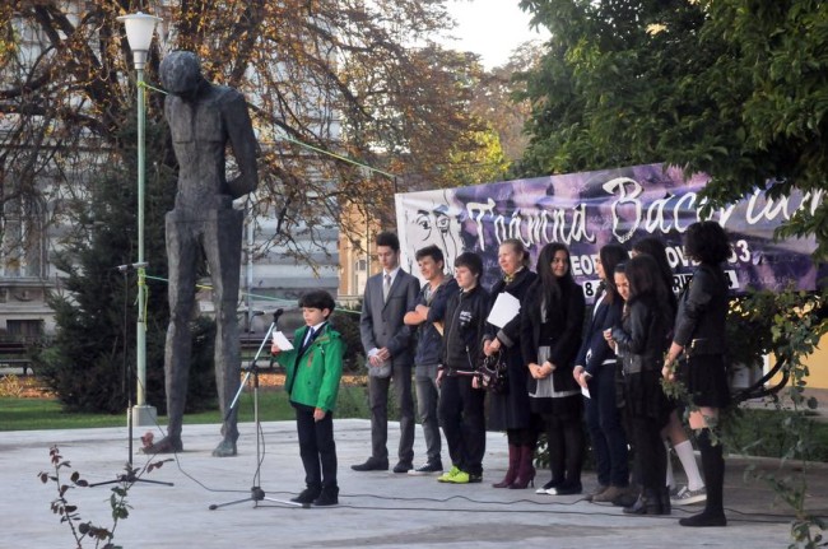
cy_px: 274
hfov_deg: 19.5
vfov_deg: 13.0
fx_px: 2411
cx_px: 414
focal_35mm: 105
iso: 800
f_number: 9
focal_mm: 70
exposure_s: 1/320
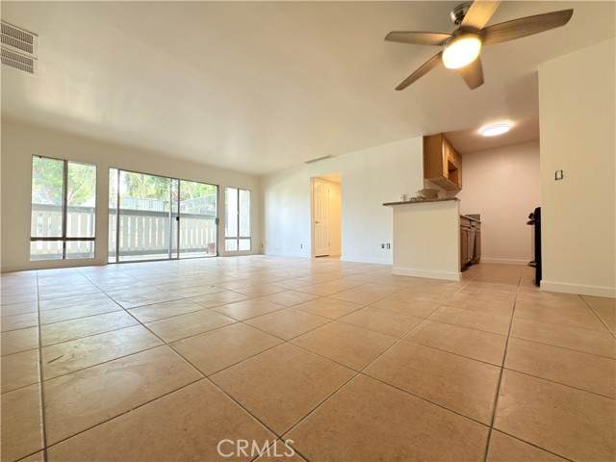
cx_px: 308
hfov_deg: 102.1
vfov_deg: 85.7
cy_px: 231
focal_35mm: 14
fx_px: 249
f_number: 2.2
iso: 40
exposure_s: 1/40
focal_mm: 2.22
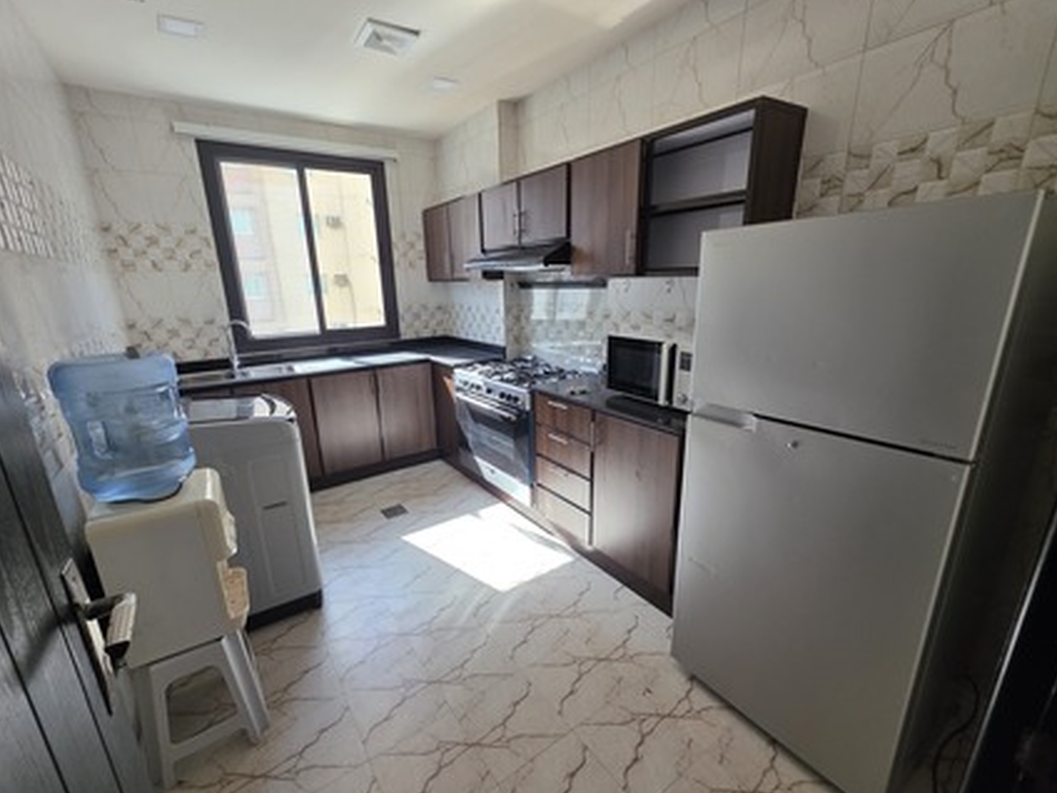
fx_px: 427
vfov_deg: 85.6
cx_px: 505
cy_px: 410
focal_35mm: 14
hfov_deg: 102.0
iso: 125
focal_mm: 2.2
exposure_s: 1/100
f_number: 1.9
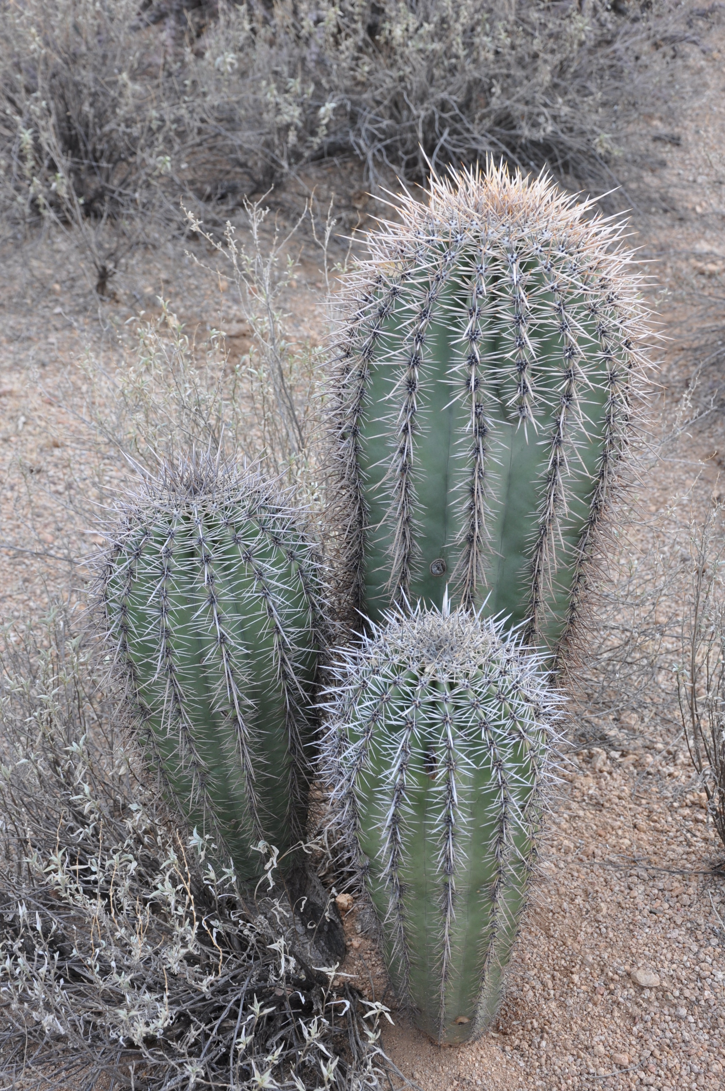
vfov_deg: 31.9
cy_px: 546
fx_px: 1908
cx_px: 362
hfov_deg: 21.5
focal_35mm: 63
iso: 200
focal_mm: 42
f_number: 8
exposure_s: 1/80
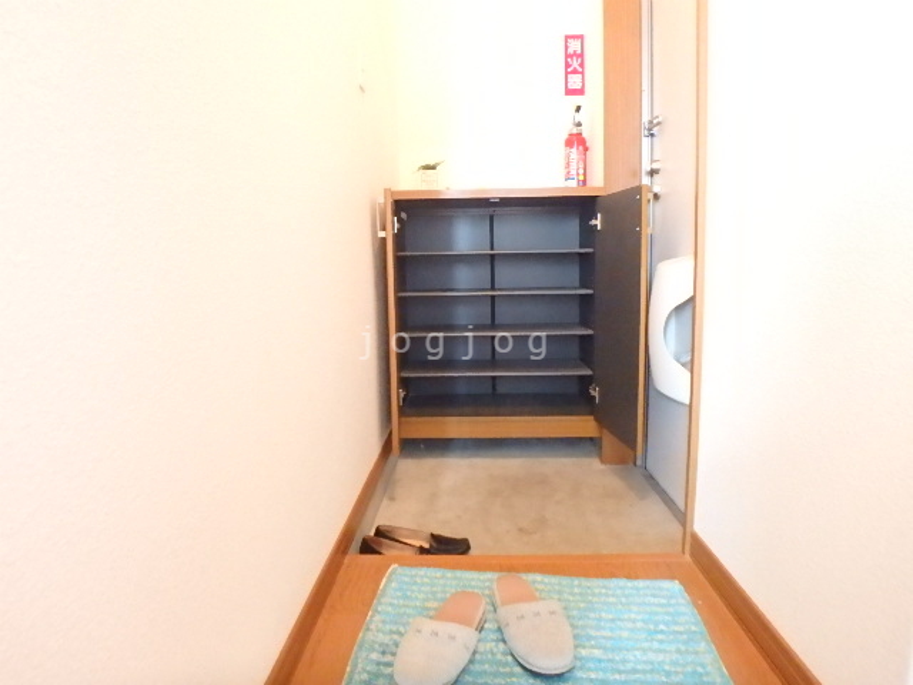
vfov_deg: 63.4
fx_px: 554
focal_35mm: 21
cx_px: 456
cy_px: 342
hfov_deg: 79.0
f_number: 3.5
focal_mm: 3.7
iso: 1600
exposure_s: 1/25
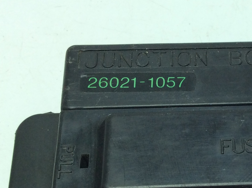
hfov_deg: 24.3
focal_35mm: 77
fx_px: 560
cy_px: 158
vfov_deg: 18.9
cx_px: 250
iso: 32
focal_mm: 3.3
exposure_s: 1/271
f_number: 2.4
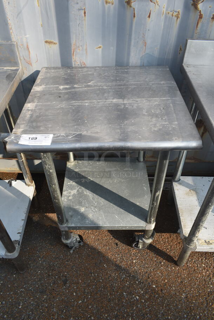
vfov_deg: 67.3
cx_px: 107
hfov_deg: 48.0
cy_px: 160
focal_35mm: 27
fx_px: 240
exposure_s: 1/125
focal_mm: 18
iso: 100
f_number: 8
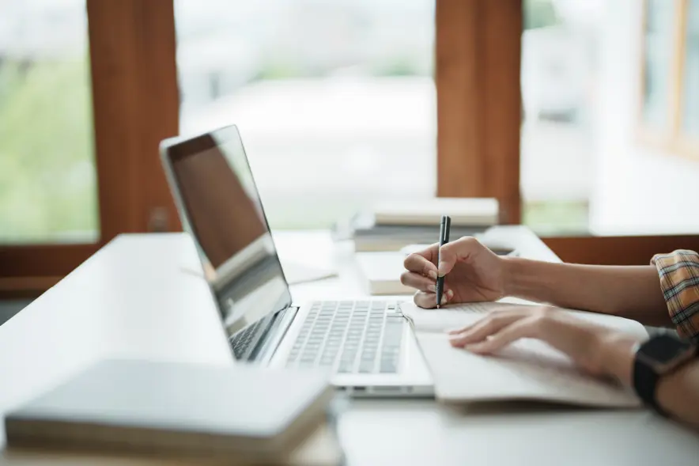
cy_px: 233
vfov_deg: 27.0
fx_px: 971
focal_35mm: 50
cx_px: 350
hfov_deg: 39.6
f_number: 1.4
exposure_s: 1/640
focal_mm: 50
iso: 100
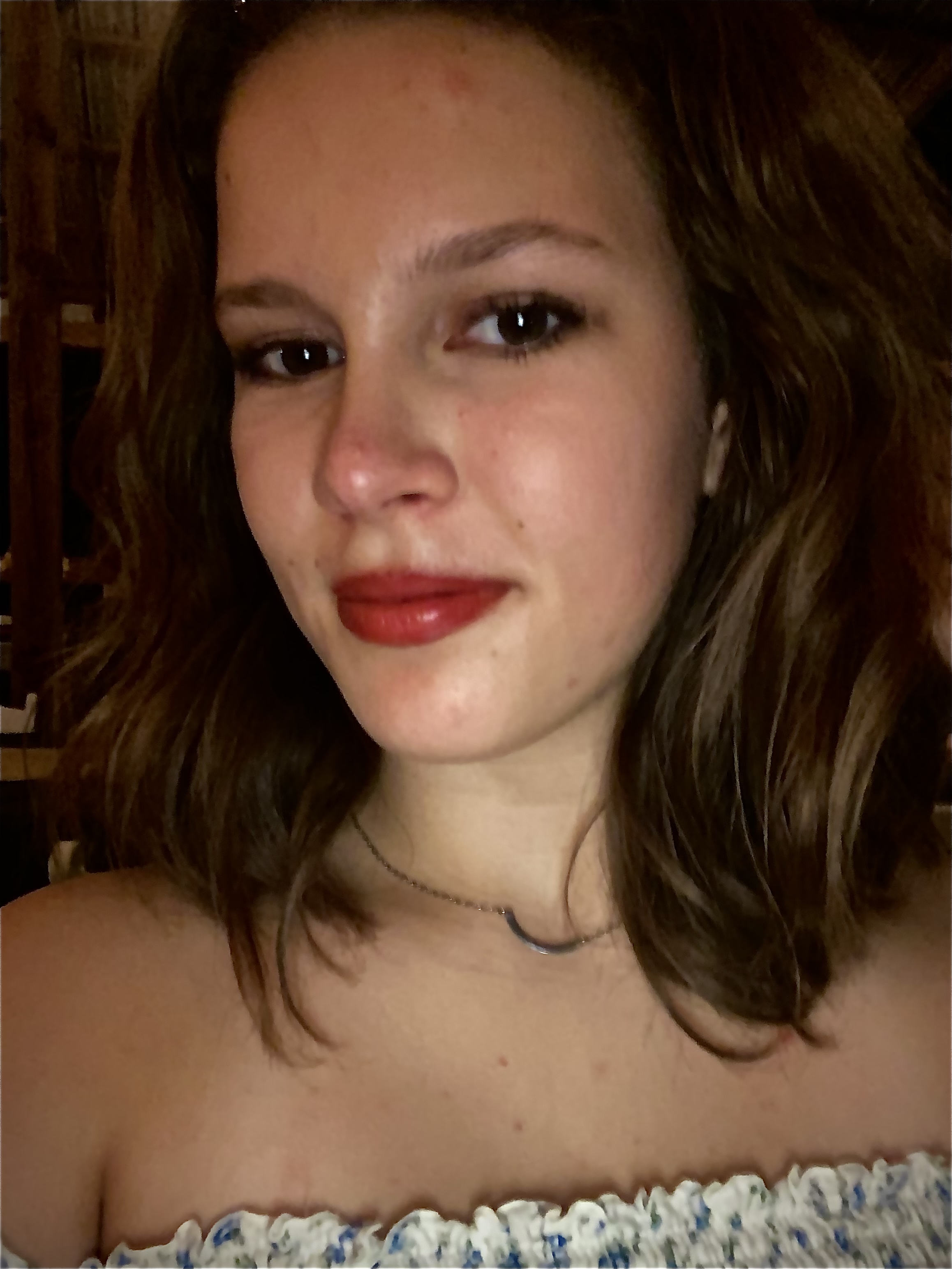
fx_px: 1100
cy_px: 634
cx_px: 476
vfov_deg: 60.0
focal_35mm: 30
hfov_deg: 46.8
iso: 250
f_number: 2.2
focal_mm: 2.71
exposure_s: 1/16
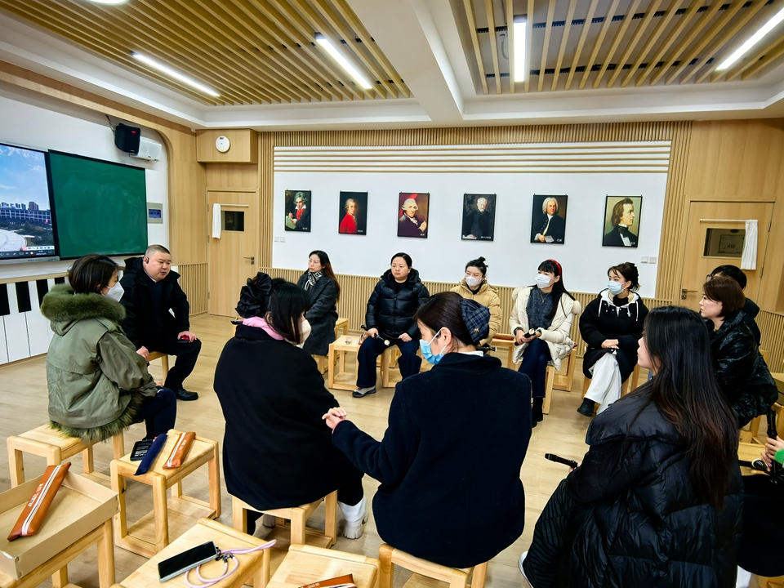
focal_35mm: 17
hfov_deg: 91.0
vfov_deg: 74.7
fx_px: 385
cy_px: 294
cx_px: 392
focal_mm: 1.95
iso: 250
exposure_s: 1/50
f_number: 2.2
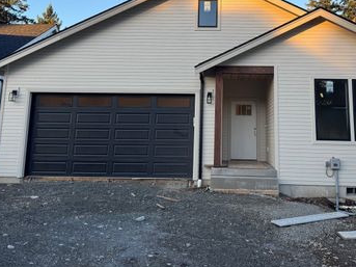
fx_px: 360
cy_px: 76
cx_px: 217
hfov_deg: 52.2
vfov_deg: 39.9
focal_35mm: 35
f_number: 1.78
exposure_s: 1/604
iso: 80
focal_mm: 6.76
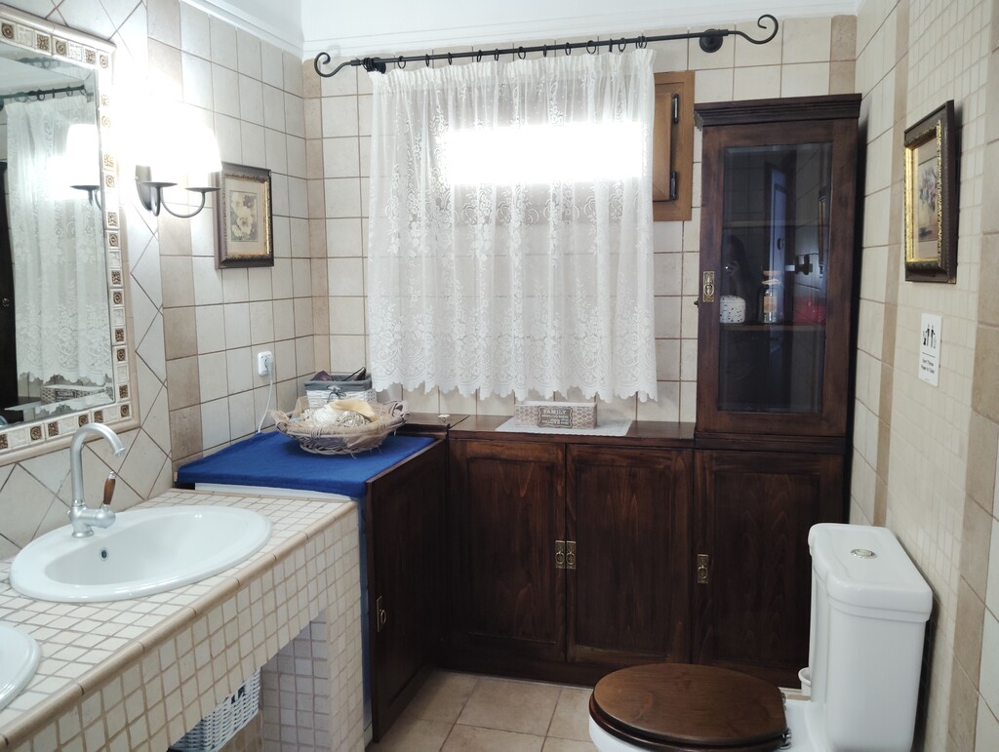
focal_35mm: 28
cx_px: 500
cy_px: 376
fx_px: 809
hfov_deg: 63.4
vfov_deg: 49.9
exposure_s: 1/33.3
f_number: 1.8
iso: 947
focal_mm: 4.22
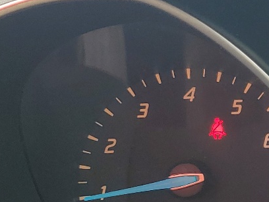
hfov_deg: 17.1
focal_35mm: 102
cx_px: 426
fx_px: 793
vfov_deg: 14.5
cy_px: 141
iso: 50
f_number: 1.5
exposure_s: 1/256
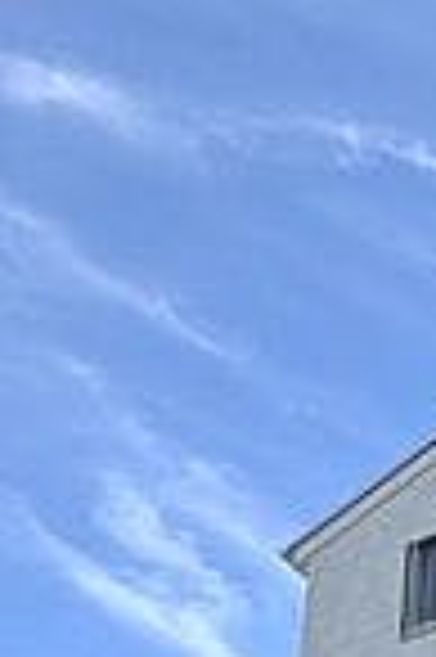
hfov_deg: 19.1
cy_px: 1004
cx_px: 611
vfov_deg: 24.2
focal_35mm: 64
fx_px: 1165
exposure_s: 1/801
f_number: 2.2
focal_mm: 2.22
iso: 40
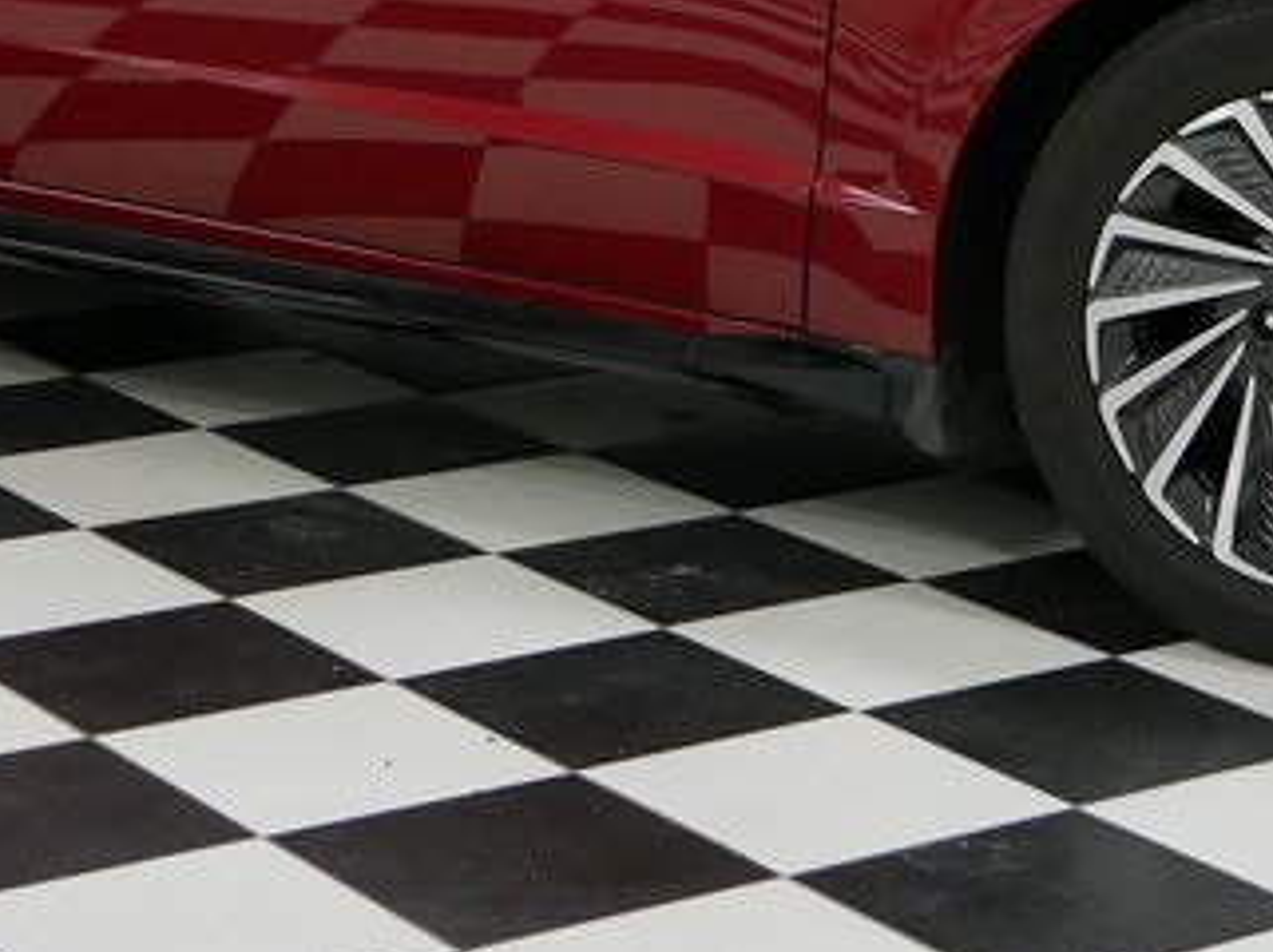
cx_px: 714
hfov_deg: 17.1
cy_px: -71
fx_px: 4224
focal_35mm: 115
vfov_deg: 12.6
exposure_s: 1/60
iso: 500
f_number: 3.9
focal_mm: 18
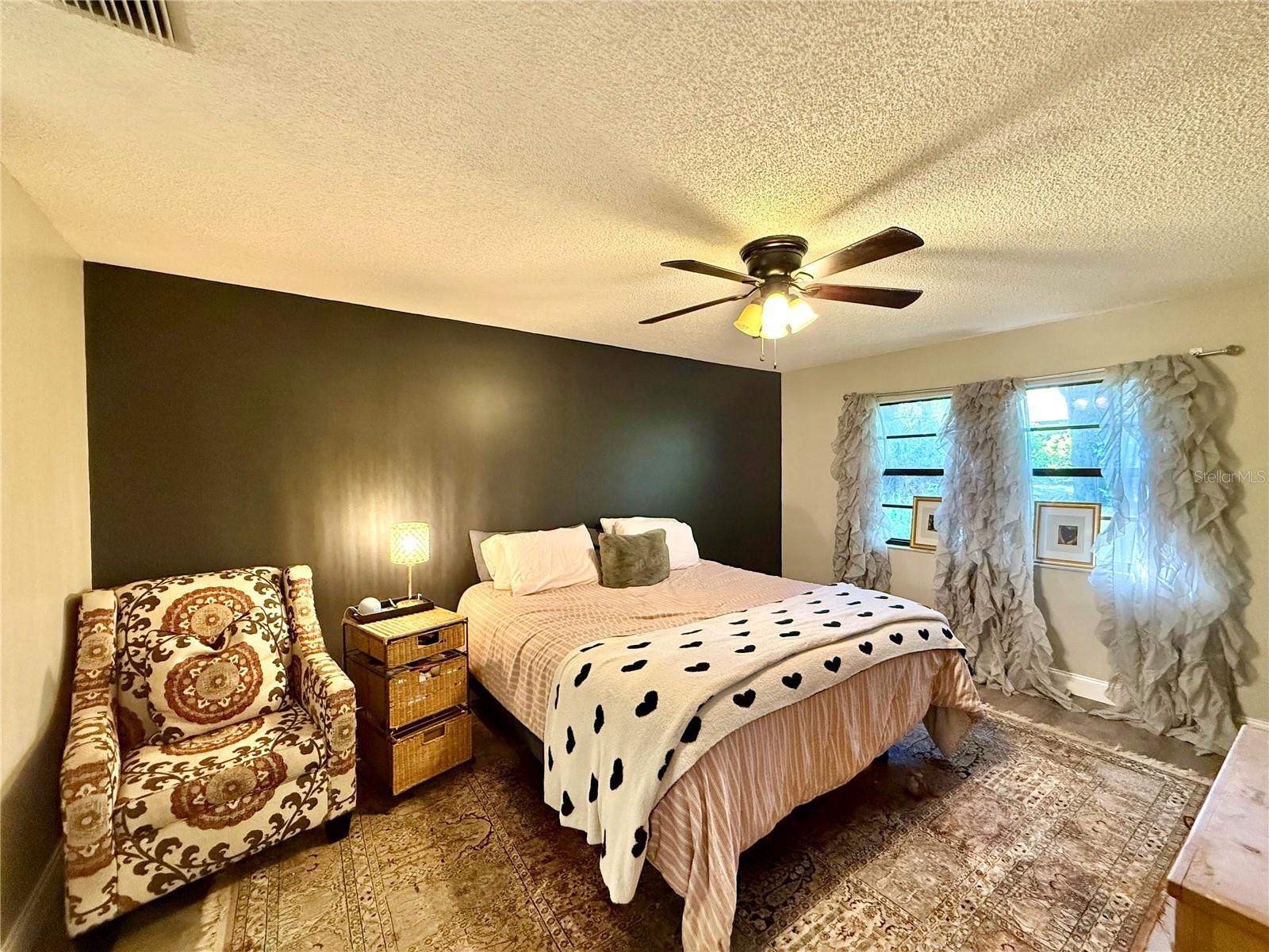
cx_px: 634
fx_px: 513
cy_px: 476
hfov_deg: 102.1
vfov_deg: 85.7
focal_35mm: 14
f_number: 2.2
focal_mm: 2.22
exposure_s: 1/60
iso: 640
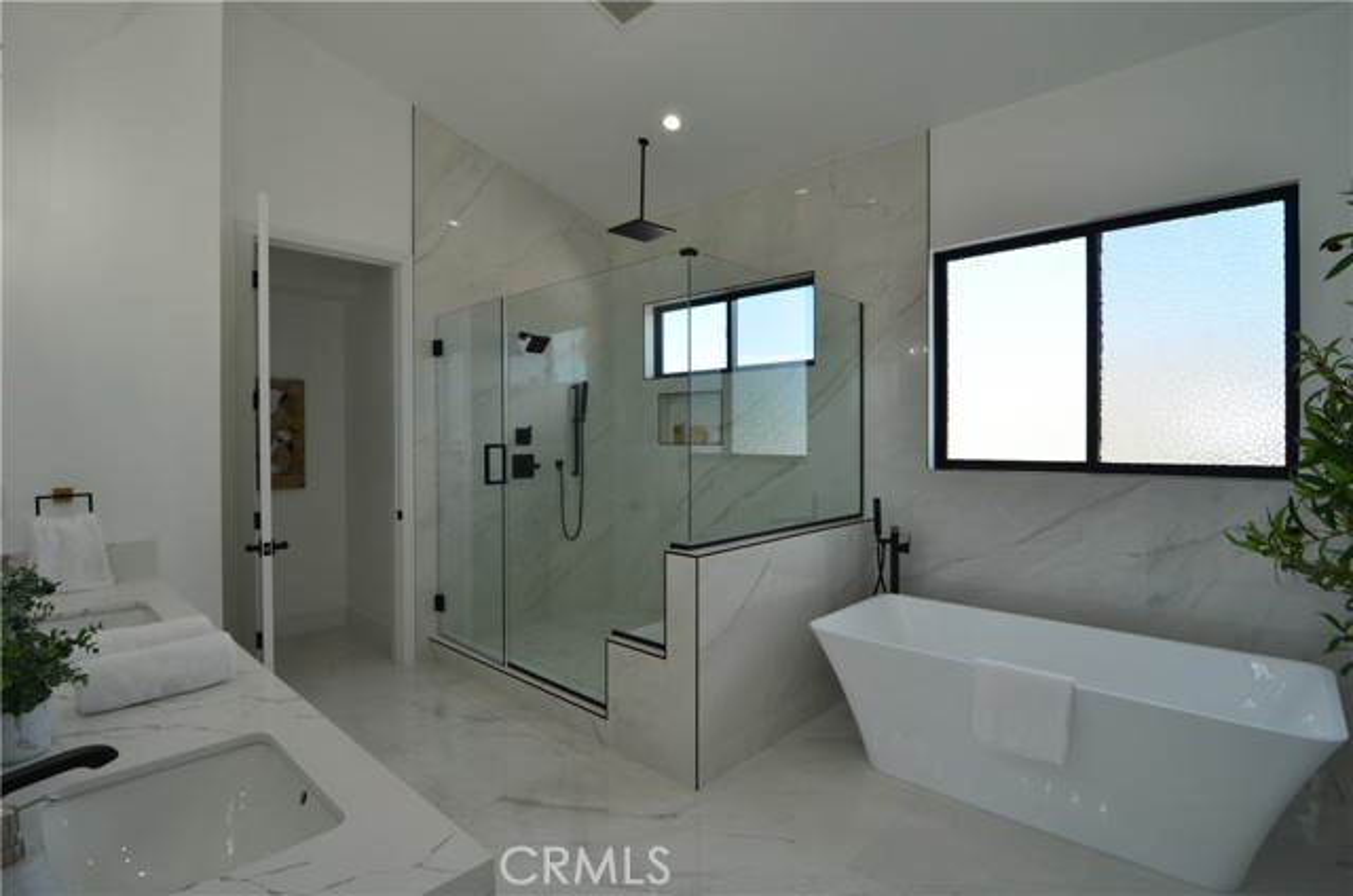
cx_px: 676
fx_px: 619
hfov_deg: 95.1
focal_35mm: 16
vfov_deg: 71.8
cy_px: 448
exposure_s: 1/50
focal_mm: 11
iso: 320
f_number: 11
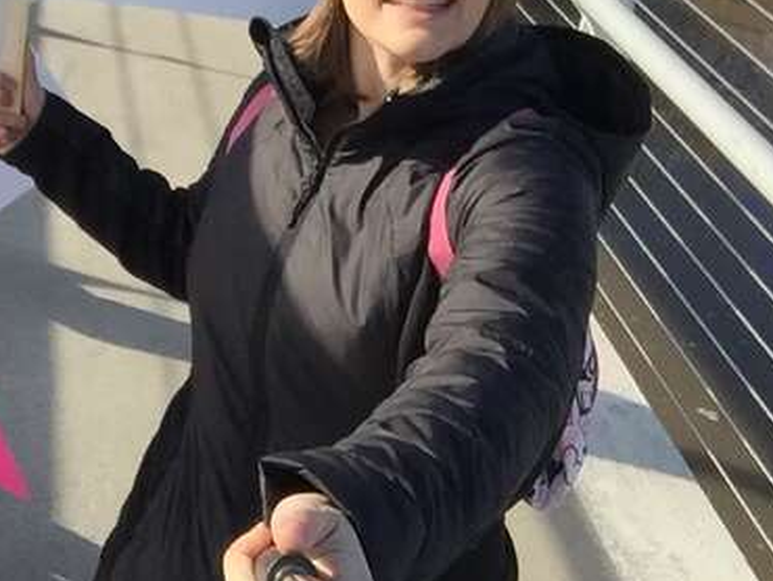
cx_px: 182
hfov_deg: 28.5
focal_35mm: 67
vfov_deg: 21.6
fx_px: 1497
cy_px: 98
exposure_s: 1/1142
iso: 32
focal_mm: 2.65
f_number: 2.2
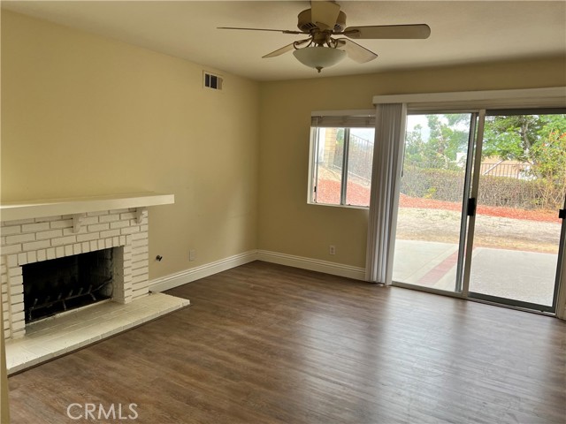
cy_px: 212
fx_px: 425
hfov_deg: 67.3
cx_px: 283
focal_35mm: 26
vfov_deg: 53.1
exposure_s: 1/285
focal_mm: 5.7
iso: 50
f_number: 1.5
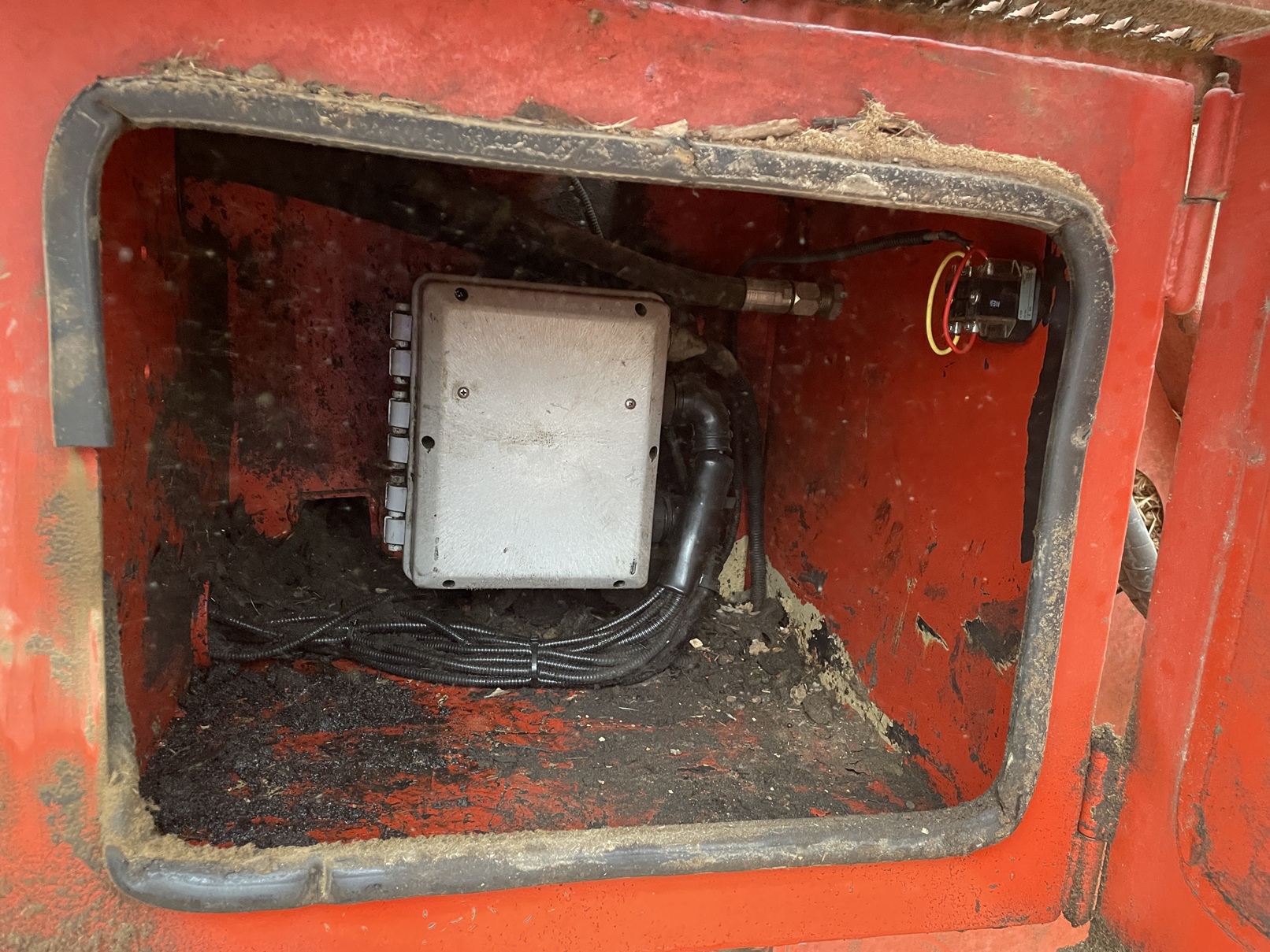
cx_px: 635
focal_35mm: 26
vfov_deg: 53.1
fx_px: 954
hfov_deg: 67.3
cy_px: 476
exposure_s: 1/40
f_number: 1.6
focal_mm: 4.2
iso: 500
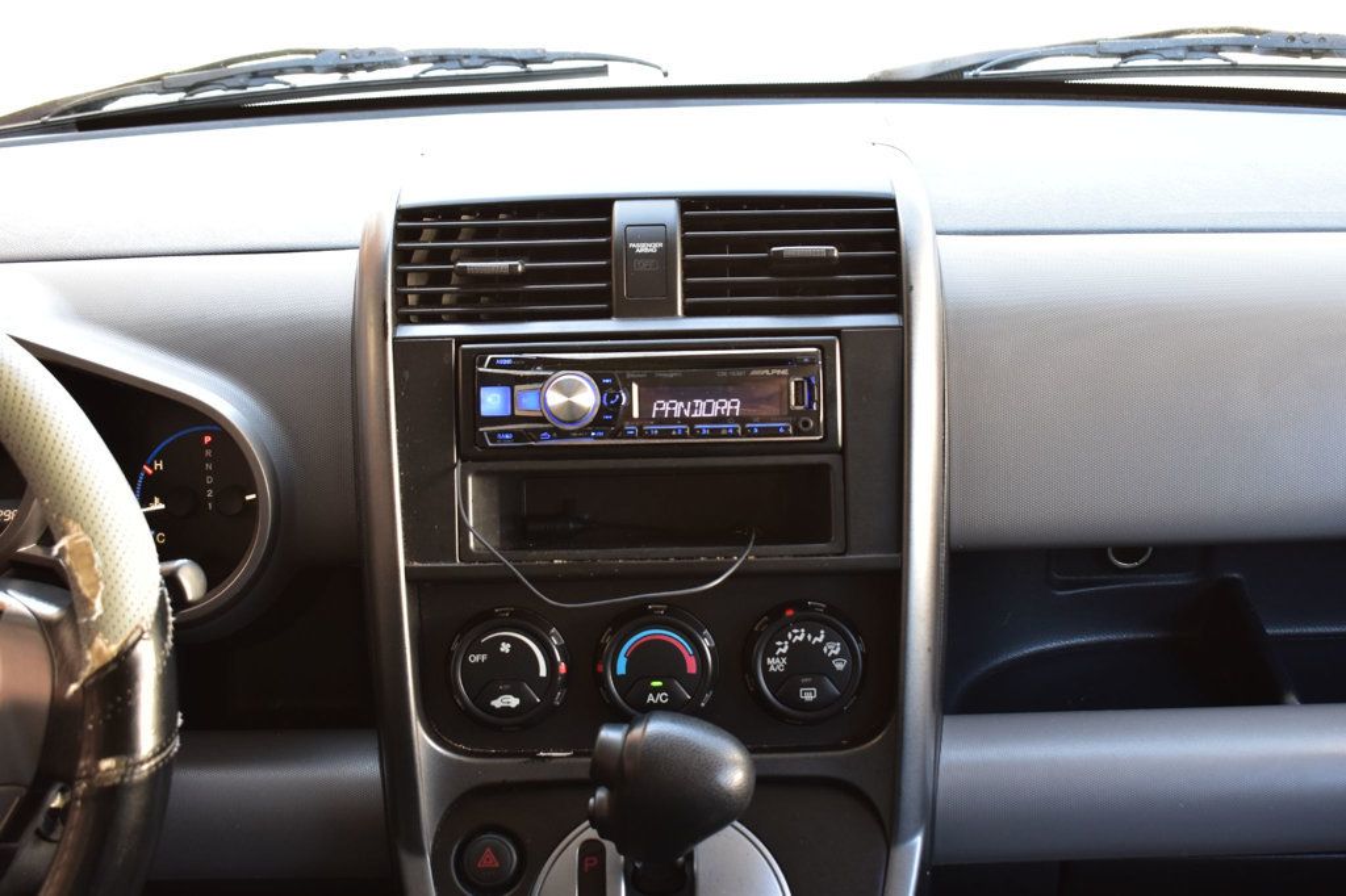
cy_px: 448
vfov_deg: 29.8
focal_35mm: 45
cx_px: 673
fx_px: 1682
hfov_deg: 43.6
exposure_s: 1/20
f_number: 6.3
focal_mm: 30
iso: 400
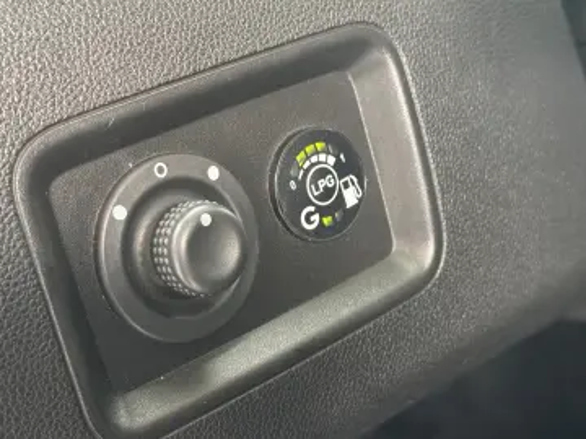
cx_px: 293
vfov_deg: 38.7
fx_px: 626
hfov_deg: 50.1
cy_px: 220
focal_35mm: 37
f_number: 1.78
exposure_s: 1/56
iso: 250
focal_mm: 6.76
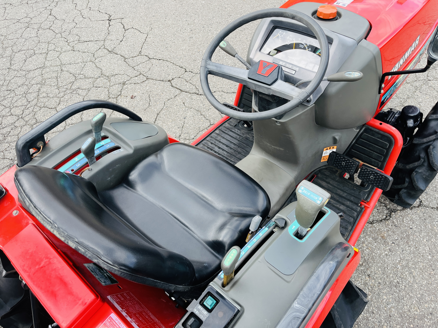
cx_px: 219
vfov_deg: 53.1
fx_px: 329
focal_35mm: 26
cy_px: 164
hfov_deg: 67.3
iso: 50
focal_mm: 5.1
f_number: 1.6
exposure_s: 1/664
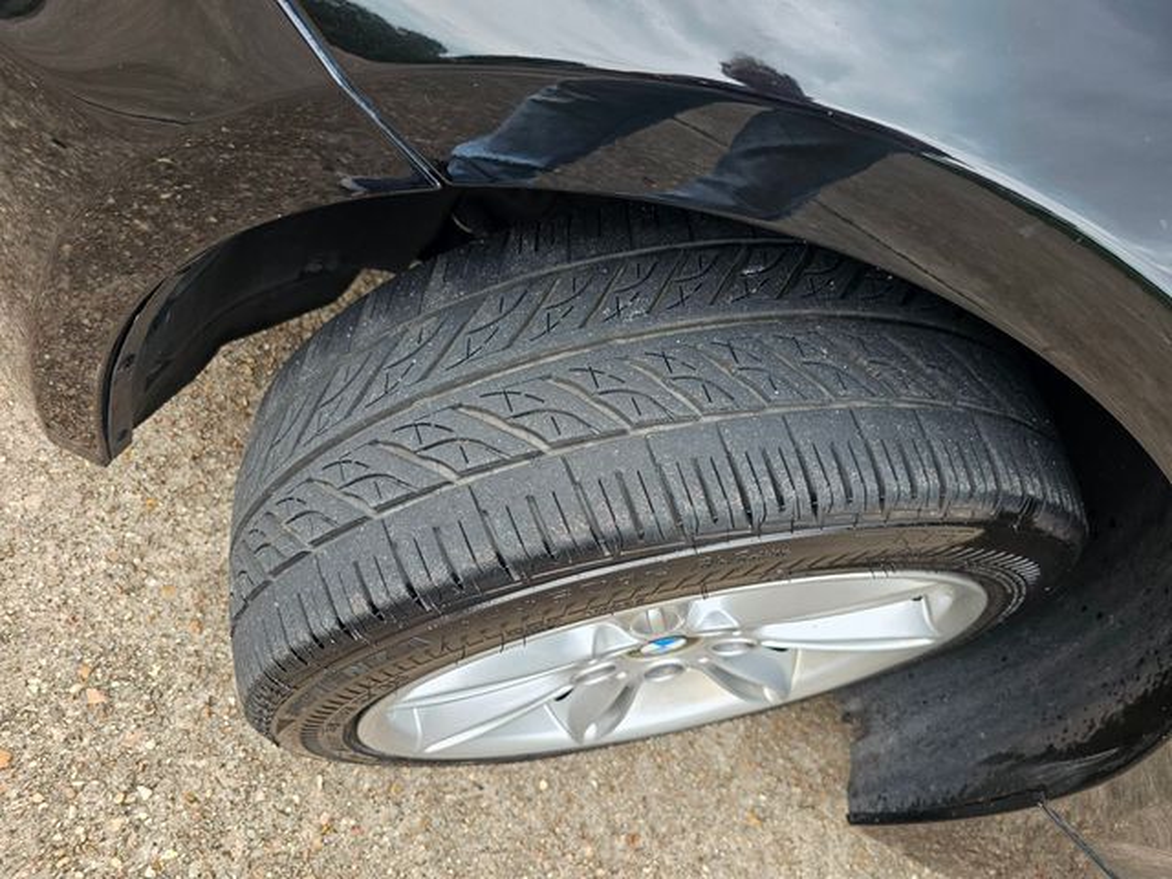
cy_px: 440
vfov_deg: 58.9
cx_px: 586
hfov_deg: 73.9
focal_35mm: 23
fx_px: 779
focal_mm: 6.3
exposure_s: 1/100
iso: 32
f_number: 1.7
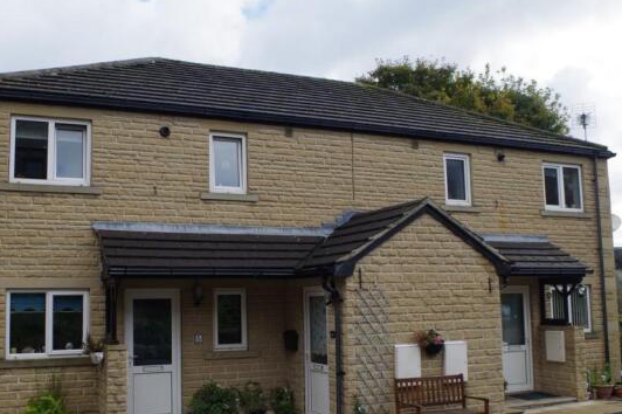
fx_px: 639
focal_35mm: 37
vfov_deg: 35.9
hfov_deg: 51.6
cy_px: 231
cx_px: 249
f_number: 7.1
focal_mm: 20
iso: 200
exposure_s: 1/200
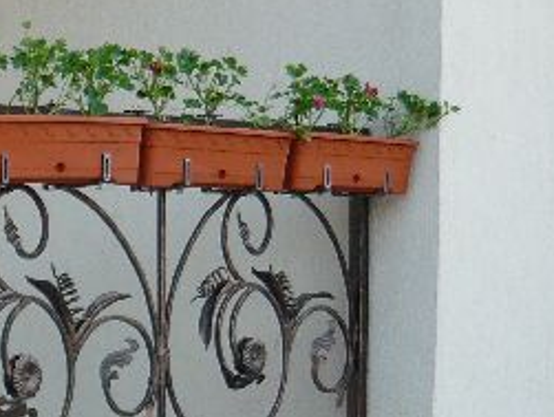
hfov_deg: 17.0
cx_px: -269
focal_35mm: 105
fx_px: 1683
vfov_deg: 13.8
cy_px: 459
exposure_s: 1/250
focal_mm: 5.5
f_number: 2.8
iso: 100
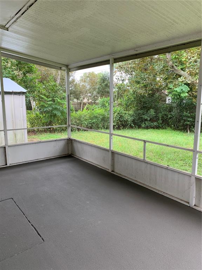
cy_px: 135
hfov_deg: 53.1
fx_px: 202
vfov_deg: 67.3
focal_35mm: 26
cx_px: 101
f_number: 1.8
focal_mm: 4.25
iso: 64
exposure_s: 1/121
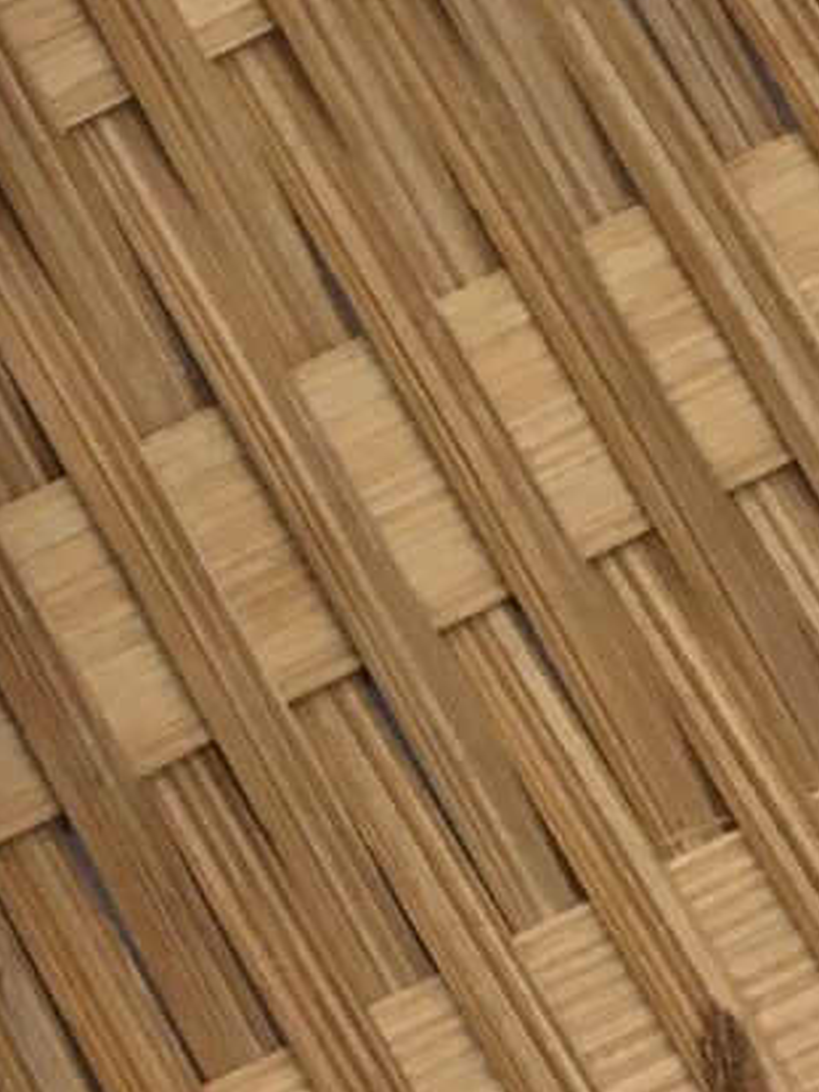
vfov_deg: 10.4
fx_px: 5678
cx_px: -1005
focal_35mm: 180
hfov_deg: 7.8
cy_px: -766
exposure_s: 1/30
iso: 25
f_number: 2.2
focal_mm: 4.15
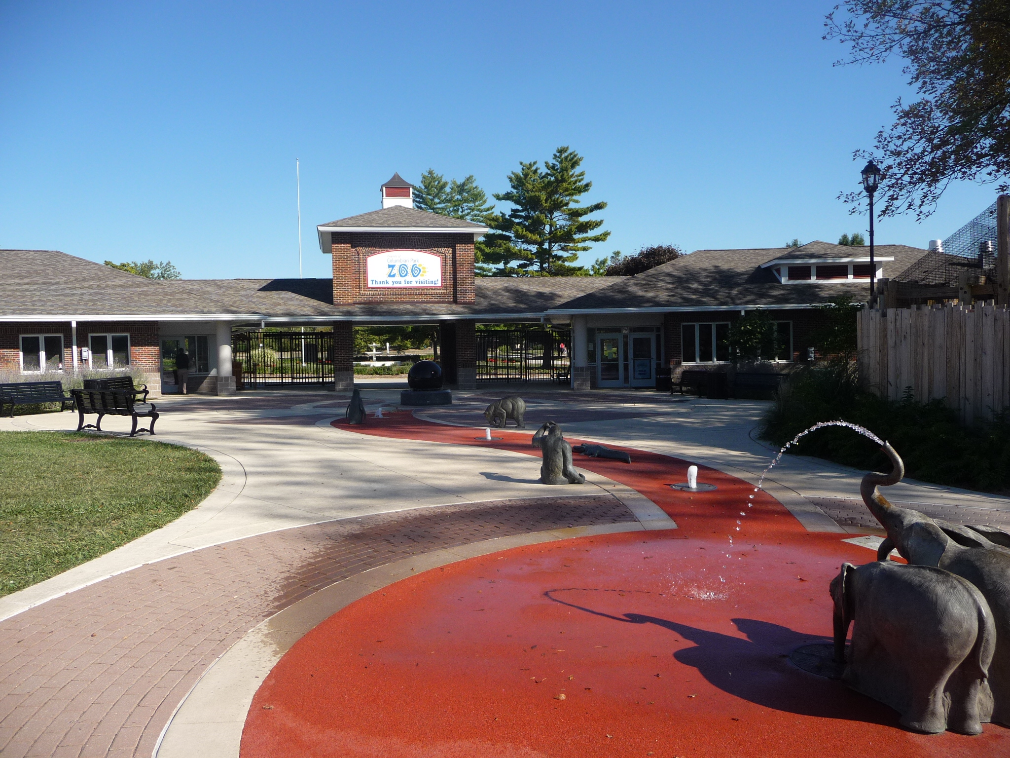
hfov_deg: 63.4
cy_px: 379
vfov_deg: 49.7
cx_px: 505
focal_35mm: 28
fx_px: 817
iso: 100
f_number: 3.3
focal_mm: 4.7
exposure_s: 1/800
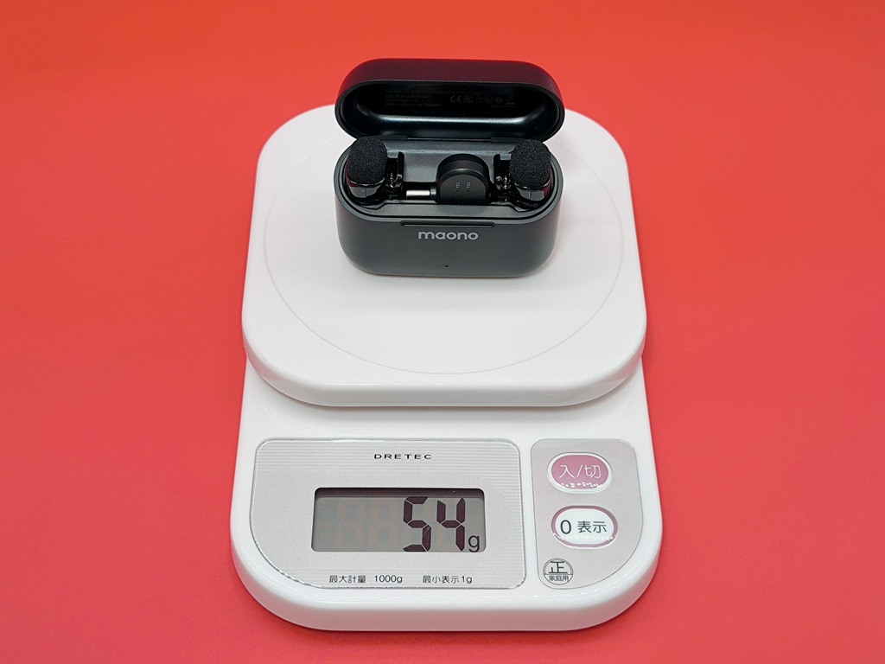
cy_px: 332
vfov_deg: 28.6
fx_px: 1304
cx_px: 442
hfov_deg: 37.5
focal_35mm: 51
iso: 500
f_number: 1.65
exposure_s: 1/100
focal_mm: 6.14
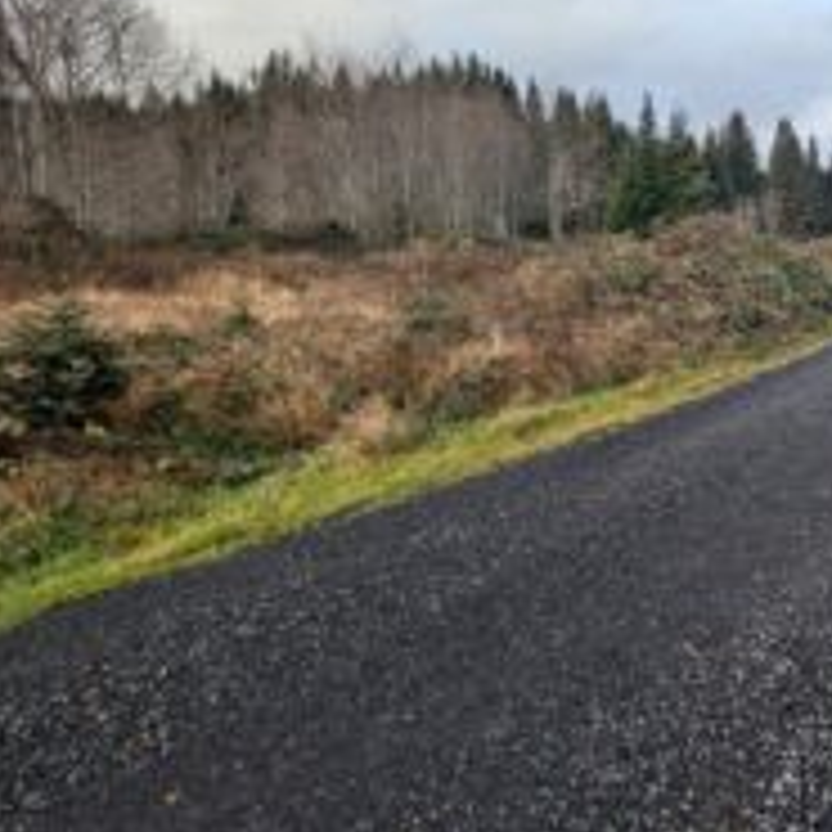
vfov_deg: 66.6
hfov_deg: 55.6
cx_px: 787
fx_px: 625
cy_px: 331
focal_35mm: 23
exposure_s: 1/438
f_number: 1.95
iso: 40
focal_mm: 2.23
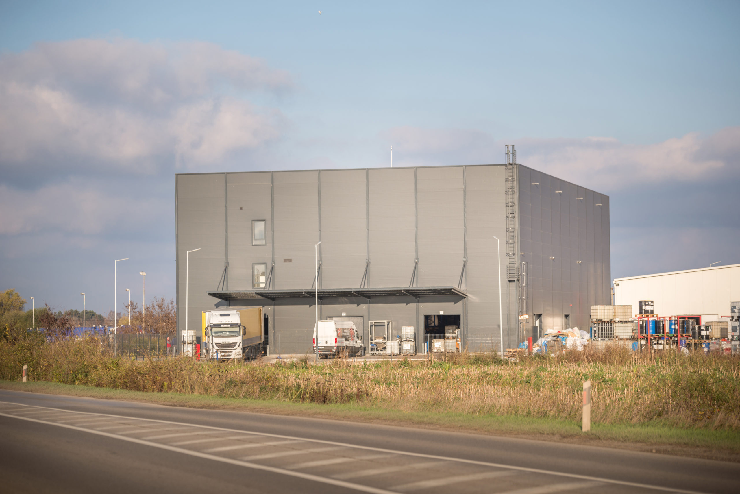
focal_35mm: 110
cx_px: 370
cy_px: 247
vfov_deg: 12.5
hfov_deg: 18.6
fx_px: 2262
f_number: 2.8
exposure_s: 1/1600
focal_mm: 110
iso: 100
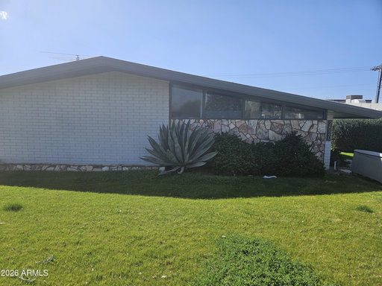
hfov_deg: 73.9
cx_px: 191
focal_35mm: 23
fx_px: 254
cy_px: 143
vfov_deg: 58.9
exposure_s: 1/2010
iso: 25
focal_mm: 5.4
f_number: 1.8
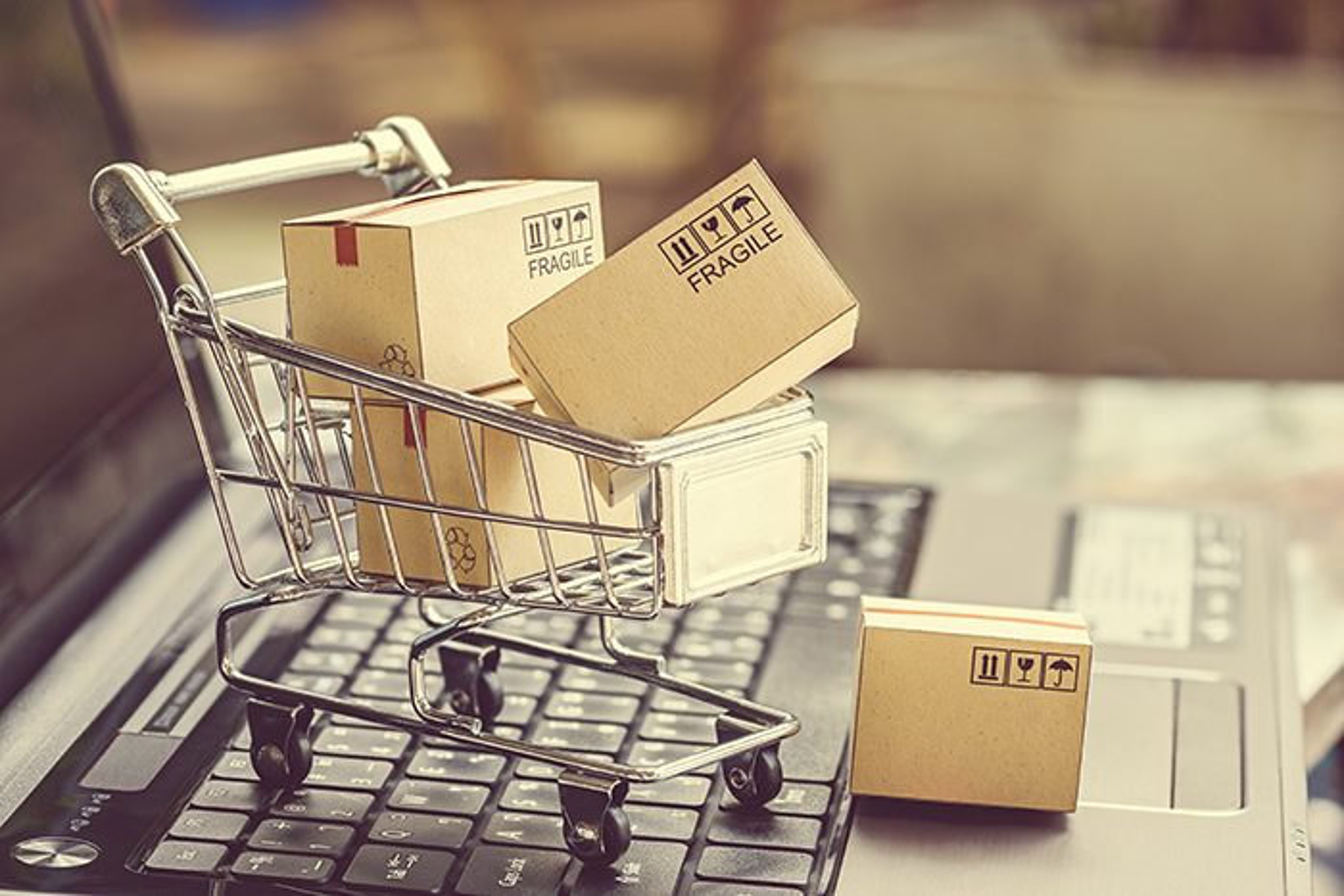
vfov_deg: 13.0
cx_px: 672
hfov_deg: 19.5
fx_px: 3921
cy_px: 448
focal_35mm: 105
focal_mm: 105
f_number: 9
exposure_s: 1/40
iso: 100
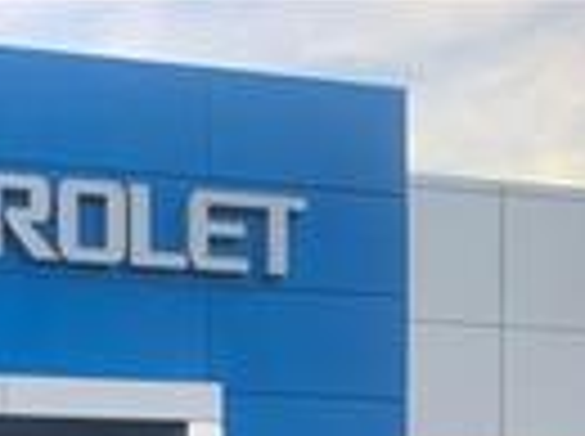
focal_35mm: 101
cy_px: 841
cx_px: -22
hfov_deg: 18.9
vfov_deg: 12.9
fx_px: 1704
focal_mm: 4.25
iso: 25
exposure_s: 1/490
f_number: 1.8
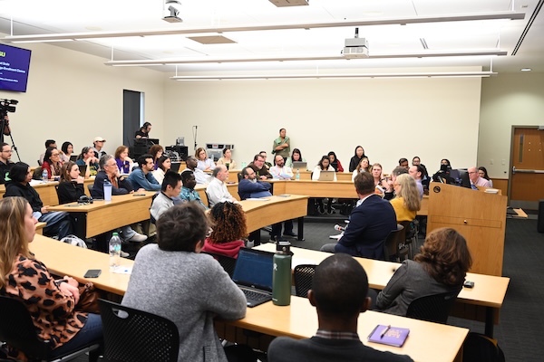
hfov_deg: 54.4
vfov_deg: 37.9
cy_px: 181
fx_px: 529
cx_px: 272
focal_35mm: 35
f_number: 5
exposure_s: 1/40
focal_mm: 35
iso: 900
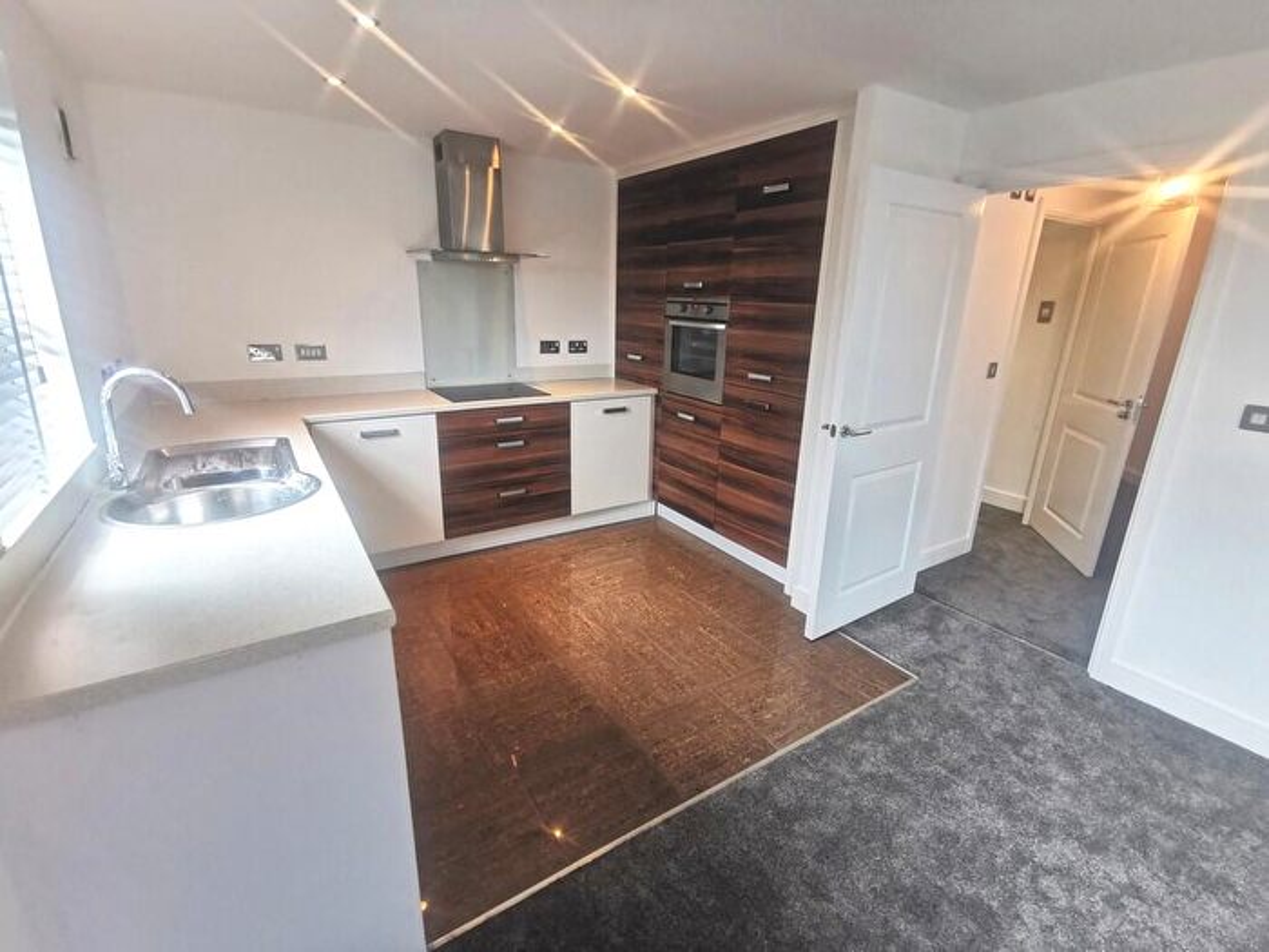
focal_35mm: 16
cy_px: 476
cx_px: 634
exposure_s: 1/100
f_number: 2.2
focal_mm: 2.35
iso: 160
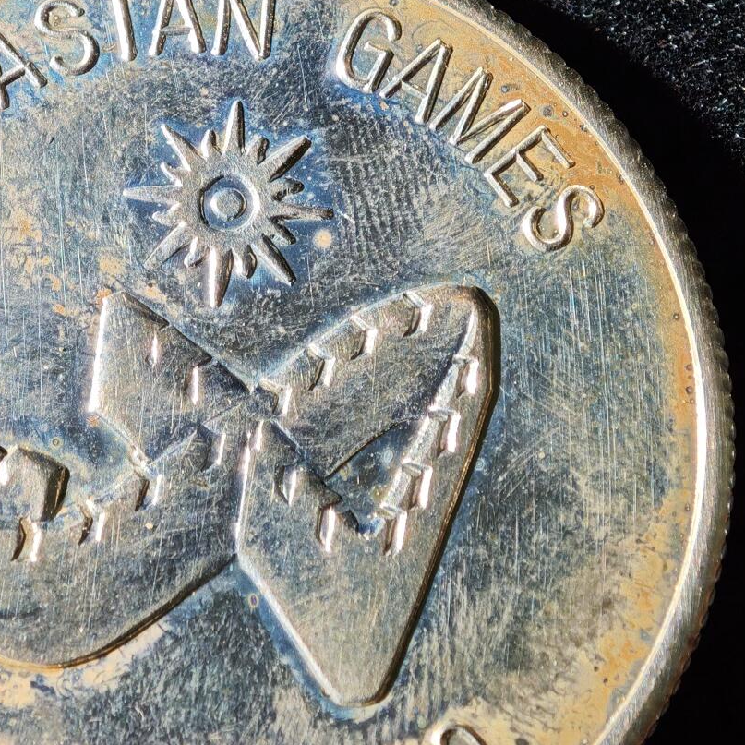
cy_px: 322
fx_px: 3506
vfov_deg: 12.1
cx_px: 214
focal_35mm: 144
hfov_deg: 12.1
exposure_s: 1/100
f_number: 2
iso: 200
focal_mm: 9
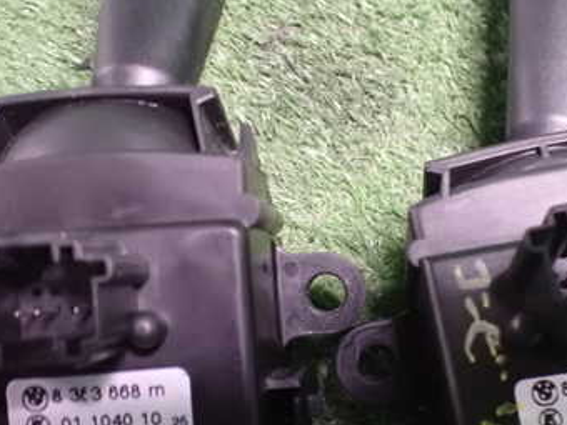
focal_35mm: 53
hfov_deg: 35.8
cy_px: 282
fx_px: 868
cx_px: 385
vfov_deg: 27.4
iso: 1600
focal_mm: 5.4
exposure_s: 1/25
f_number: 2.3
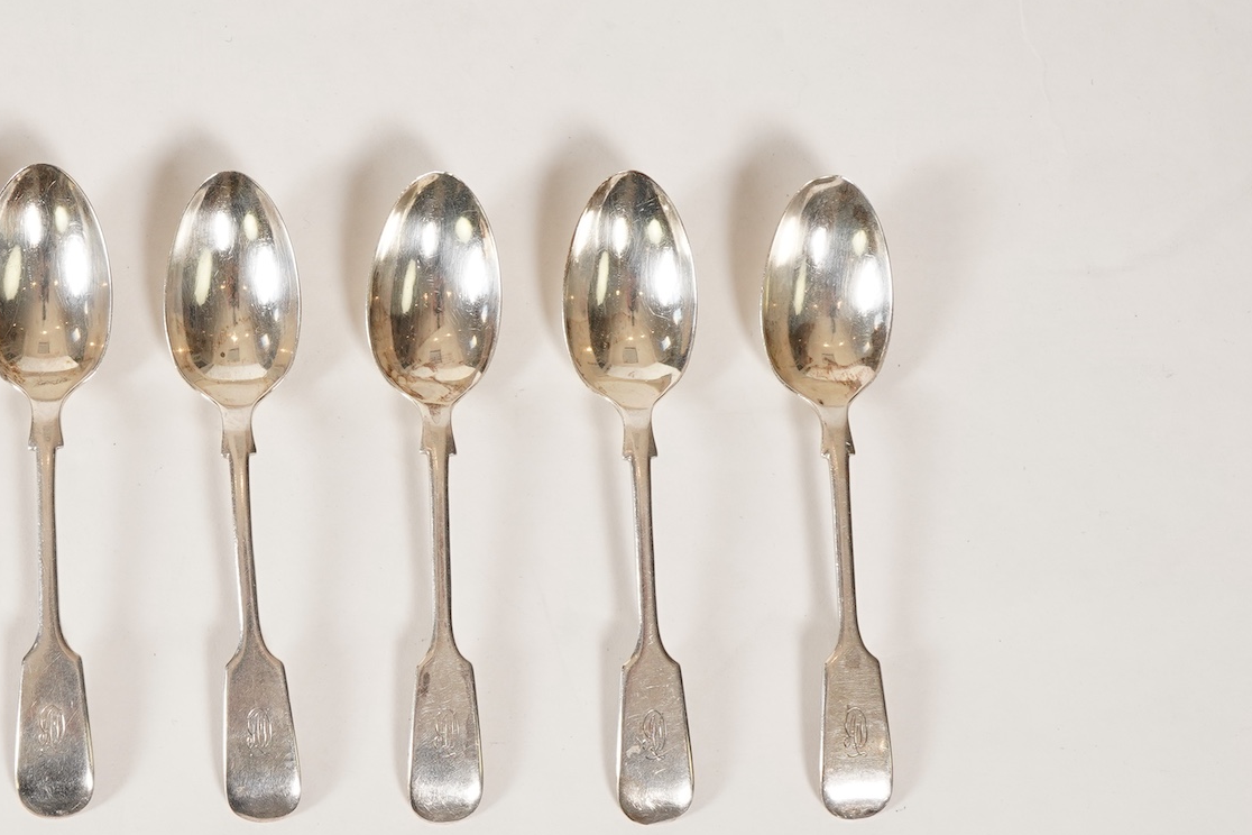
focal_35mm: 68
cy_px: 474
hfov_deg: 29.4
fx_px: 2365
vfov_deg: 20.0
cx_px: 375
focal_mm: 30
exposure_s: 1/125
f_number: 16
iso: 400
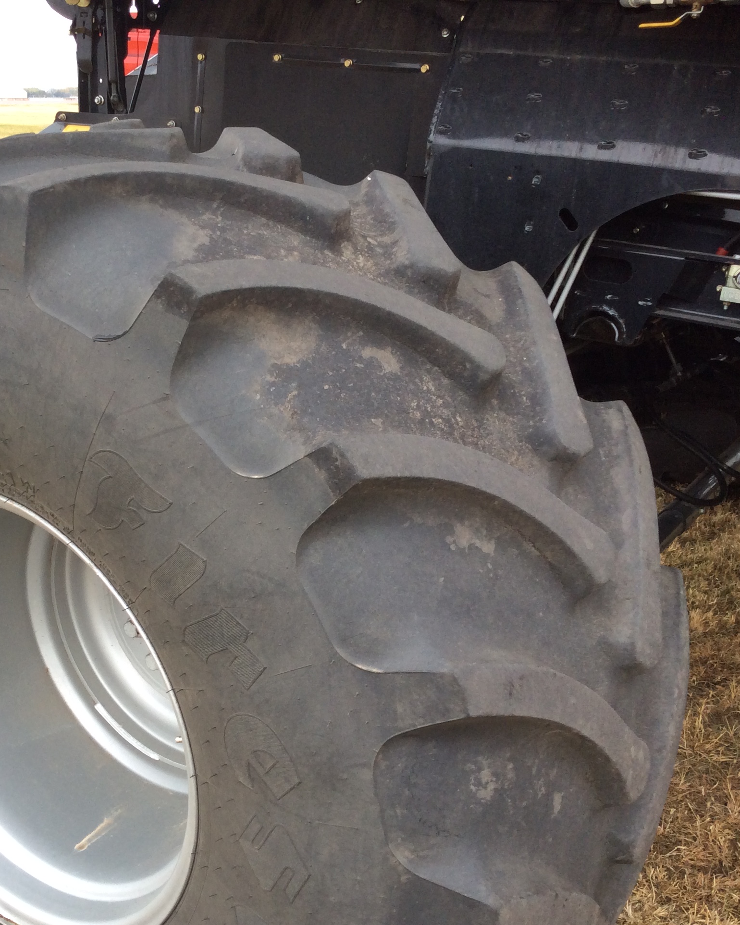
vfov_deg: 43.8
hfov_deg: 35.3
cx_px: 247
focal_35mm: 42
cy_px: 465
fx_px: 1150
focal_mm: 3.3
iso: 32
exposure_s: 1/165
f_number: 2.4
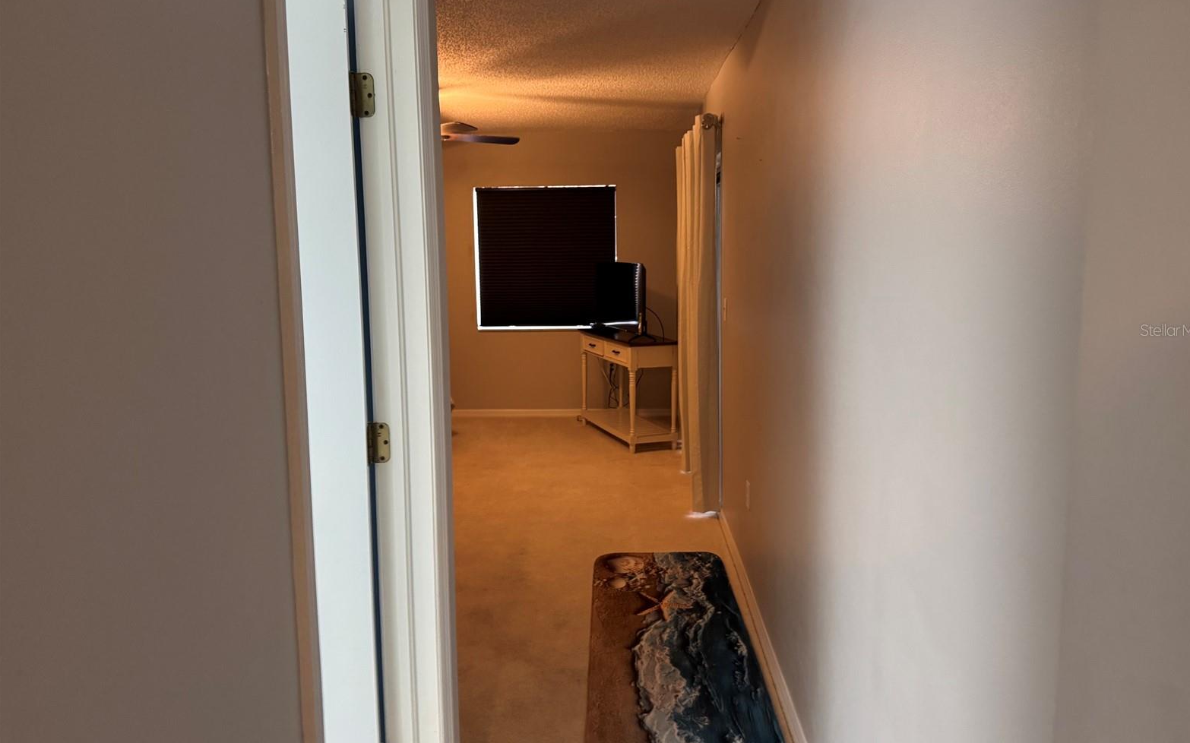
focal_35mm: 26
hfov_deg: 70.4
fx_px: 843
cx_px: 604
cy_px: 330
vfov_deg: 47.5
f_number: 1.78
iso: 400
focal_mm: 6.76
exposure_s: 1/60
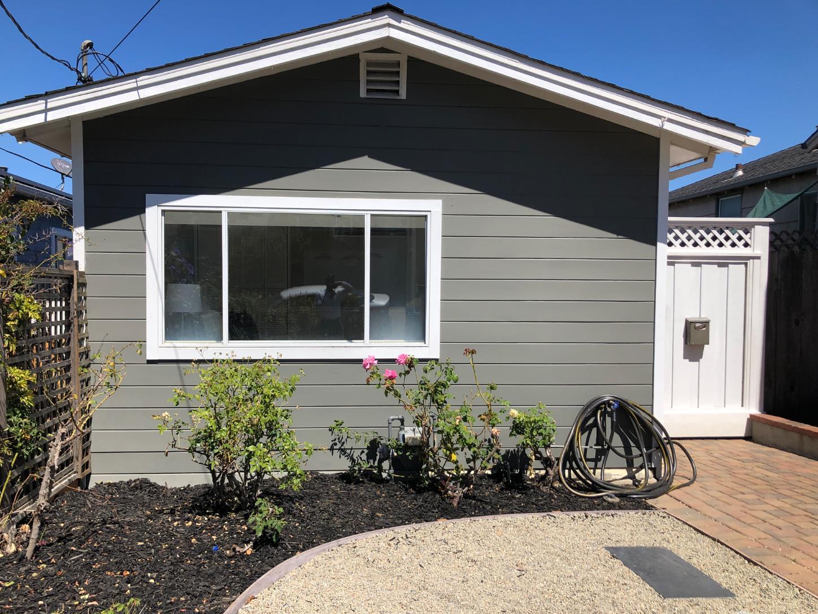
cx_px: 397
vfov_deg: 48.2
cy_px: 316
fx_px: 685
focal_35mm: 29
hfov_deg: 61.6
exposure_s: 1/2404
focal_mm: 3.99
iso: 20
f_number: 1.8
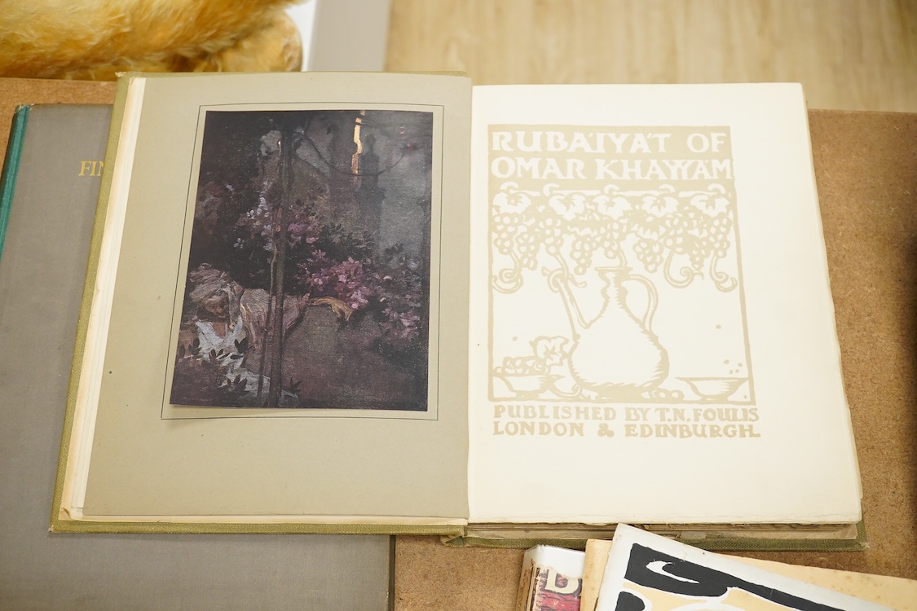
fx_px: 1146
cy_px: 306
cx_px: 458
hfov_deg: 43.6
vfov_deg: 29.9
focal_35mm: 45
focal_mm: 30
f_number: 8
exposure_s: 1/200
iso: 2500
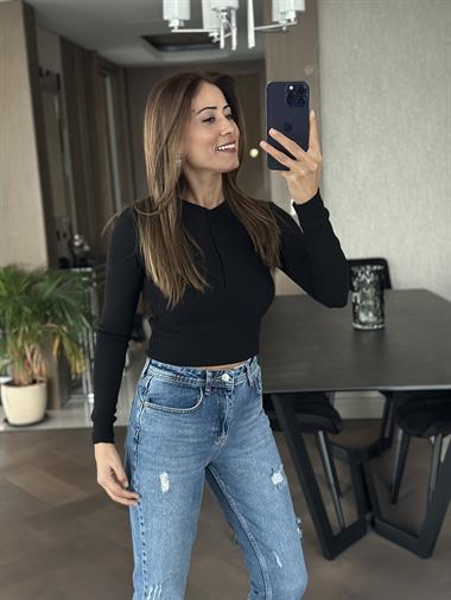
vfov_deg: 39.6
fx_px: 833
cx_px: 226
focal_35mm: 48
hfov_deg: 30.3
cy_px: 300
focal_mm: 6.86
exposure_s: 1/30
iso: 800
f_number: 1.78
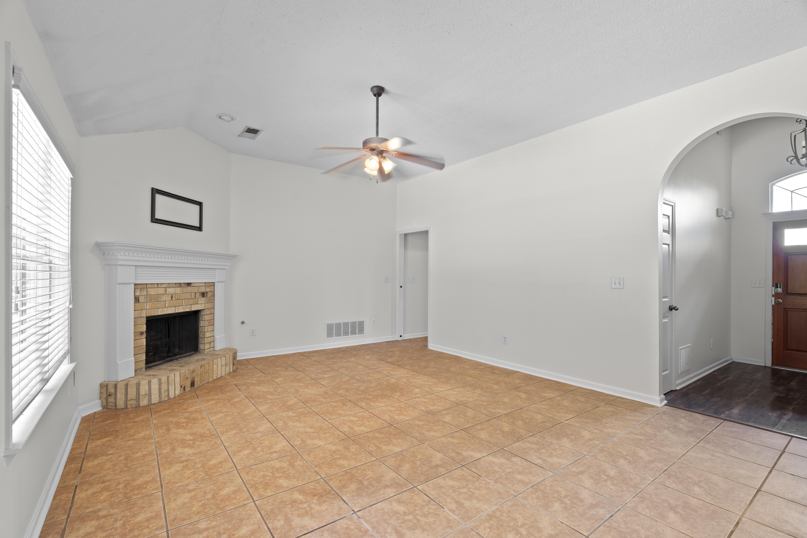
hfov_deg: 96.7
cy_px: 269
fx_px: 359
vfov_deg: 73.7
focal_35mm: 16
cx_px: 404
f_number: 9
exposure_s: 1.6
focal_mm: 16
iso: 200
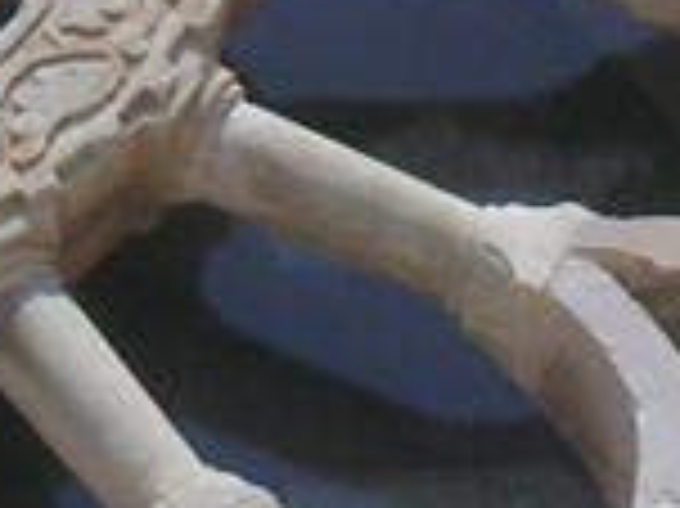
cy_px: -207
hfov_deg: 2.5
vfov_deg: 1.9
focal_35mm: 779
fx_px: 15291
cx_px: -68
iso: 50
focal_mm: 17.4
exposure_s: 1/754
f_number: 4.9
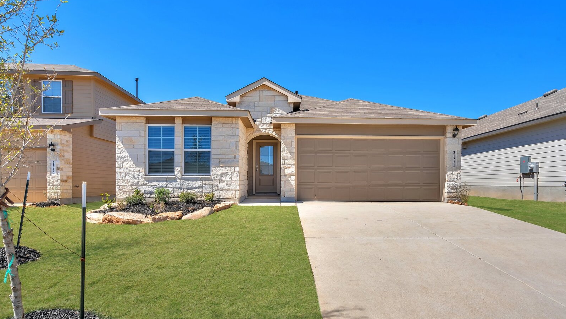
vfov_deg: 63.5
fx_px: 255
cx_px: 284
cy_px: 188
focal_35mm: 17
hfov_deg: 95.9
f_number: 10
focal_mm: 16
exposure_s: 1/100
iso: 125
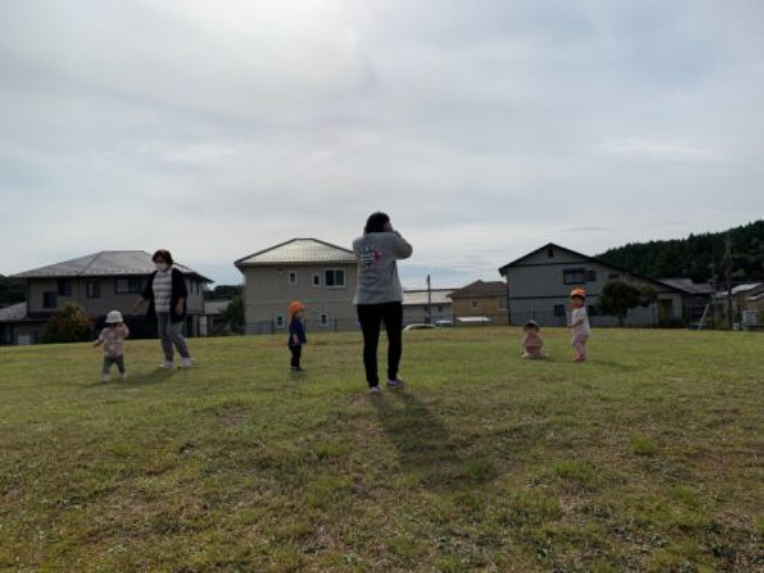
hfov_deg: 67.3
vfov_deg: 53.1
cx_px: 382
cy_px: 286
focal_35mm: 26
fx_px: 574
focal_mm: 4.25
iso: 25
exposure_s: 1/8000
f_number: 1.8
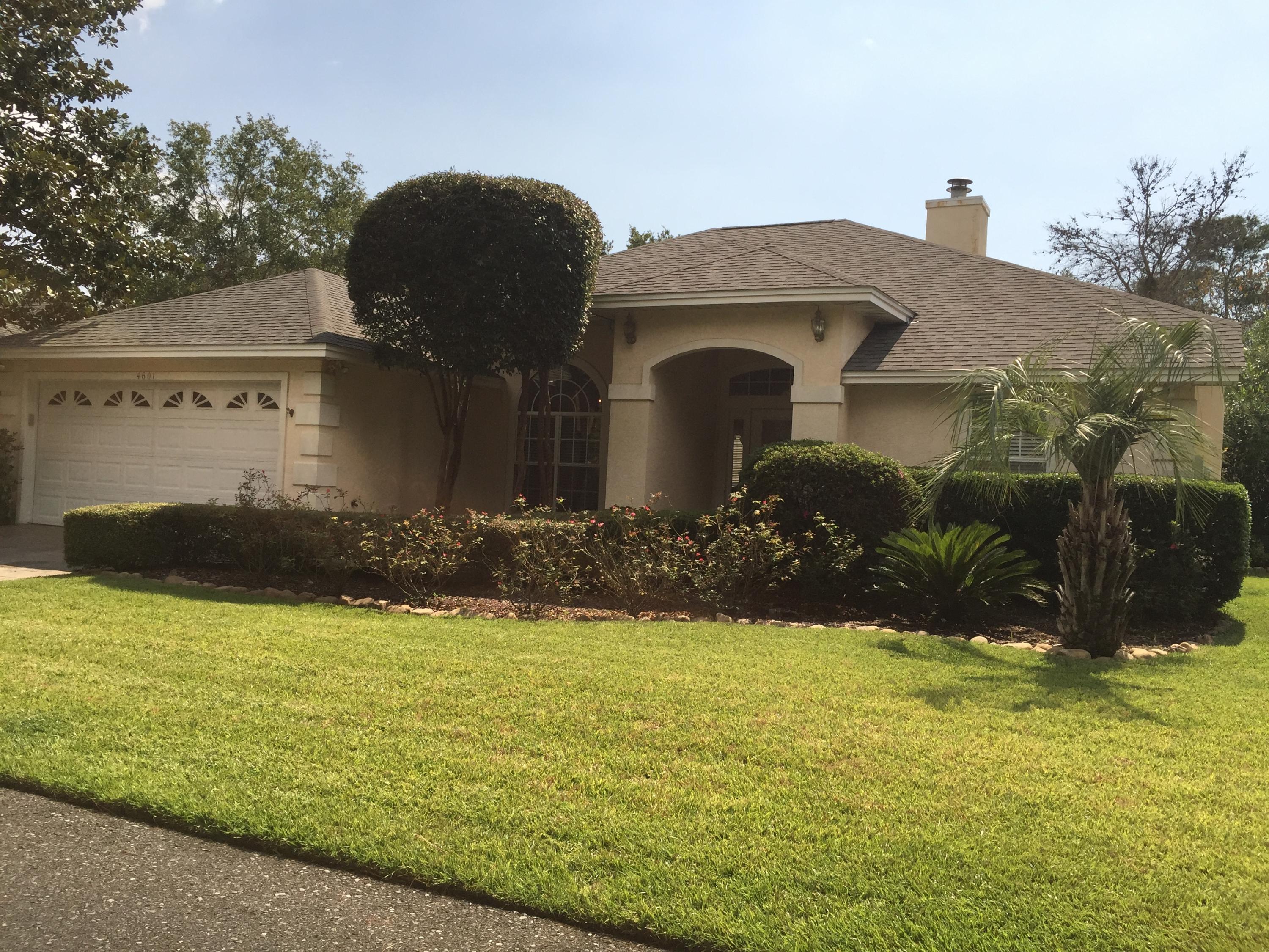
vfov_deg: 48.2
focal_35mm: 29
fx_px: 1063
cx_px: 634
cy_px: 476
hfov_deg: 61.7
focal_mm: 4.15
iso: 40
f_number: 2.2
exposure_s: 1/3300
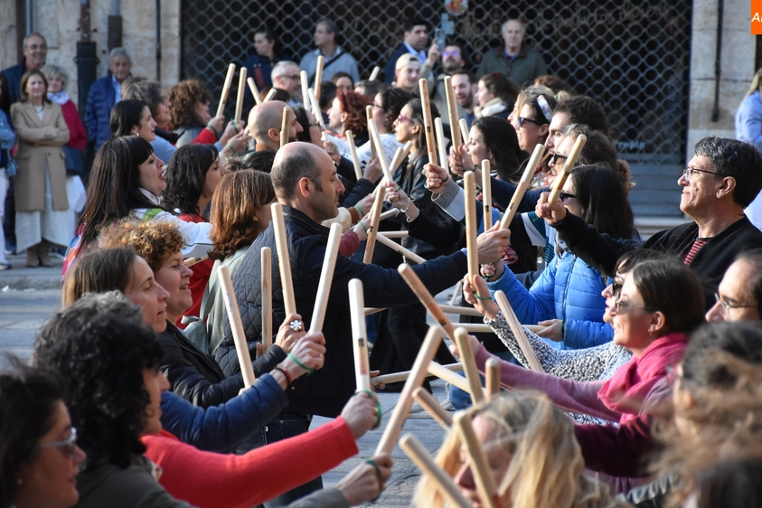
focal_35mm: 186
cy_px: 249
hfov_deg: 11.1
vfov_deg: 7.4
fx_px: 3937
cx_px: 402
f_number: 5.6
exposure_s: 1/500
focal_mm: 116
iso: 2000
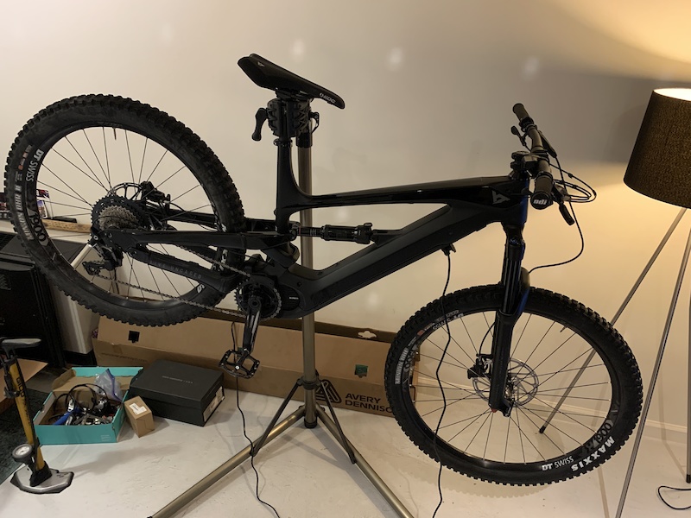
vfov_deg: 53.1
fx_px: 519
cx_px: 346
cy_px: 259
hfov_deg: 67.3
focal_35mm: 26
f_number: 1.8
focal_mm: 4.25
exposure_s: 1/40
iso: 400
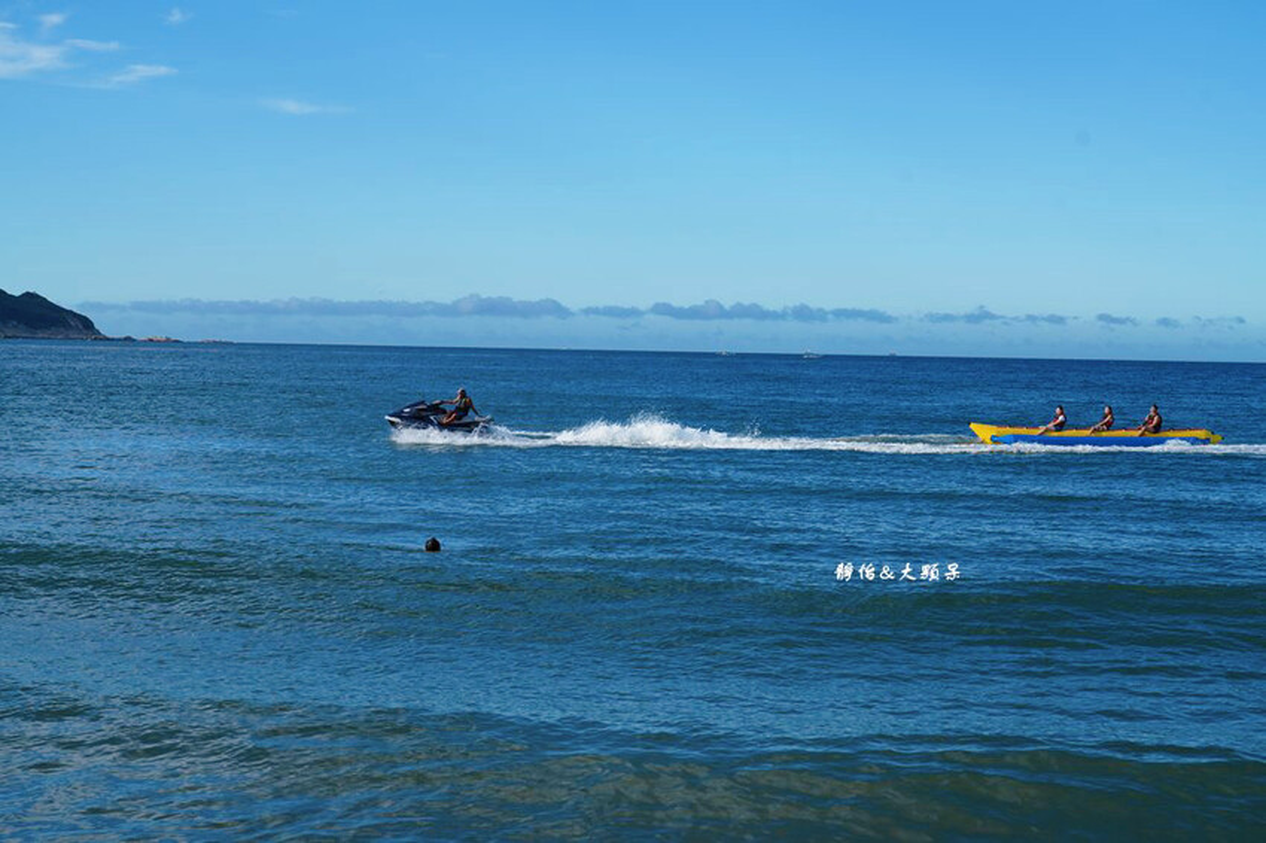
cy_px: 422
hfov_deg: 31.9
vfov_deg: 21.6
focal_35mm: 63
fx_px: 2215
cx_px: 633
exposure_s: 1/800
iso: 320
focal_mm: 63
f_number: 8
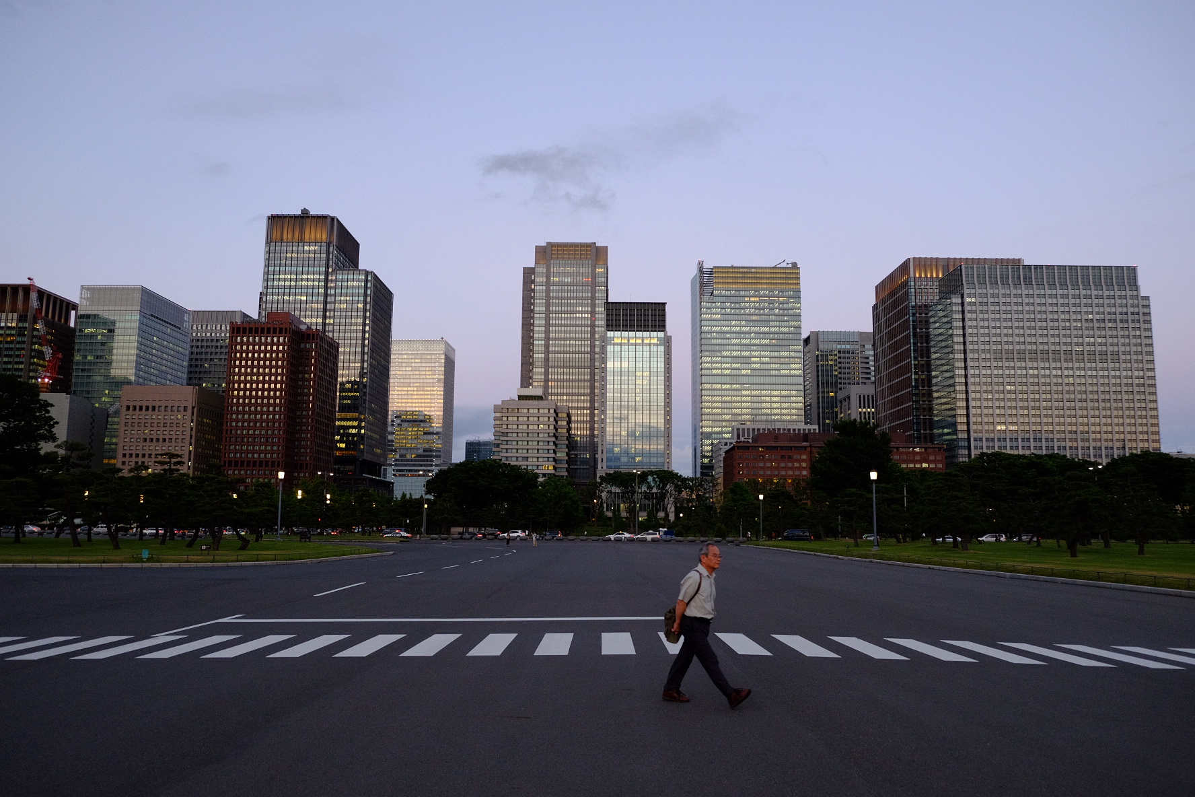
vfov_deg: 47.9
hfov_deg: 67.4
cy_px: 398
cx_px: 598
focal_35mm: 27
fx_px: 896
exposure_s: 1/150
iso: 1250
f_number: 3.2
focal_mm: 18
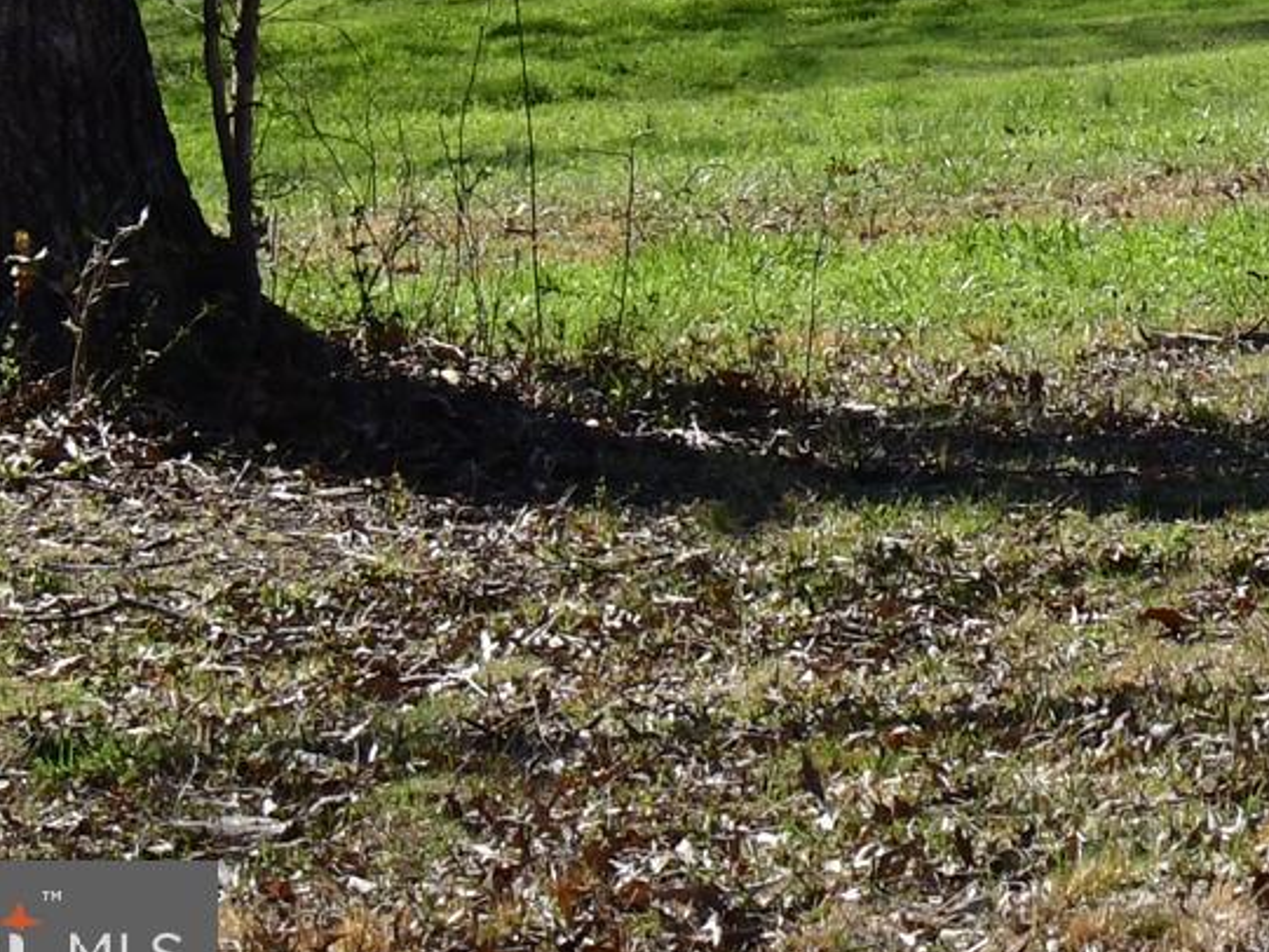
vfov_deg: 3.1
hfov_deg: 4.2
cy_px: -569
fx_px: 17344
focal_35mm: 473
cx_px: 2099
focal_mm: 65
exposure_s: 1/1600
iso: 800
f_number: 8
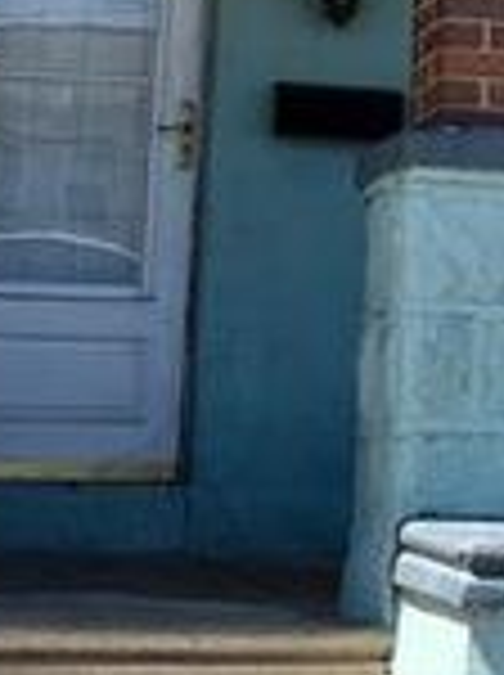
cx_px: 626
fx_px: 2258
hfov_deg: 12.4
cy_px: -79
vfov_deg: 16.5
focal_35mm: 116
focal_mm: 5.7
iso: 50
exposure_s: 1/3165
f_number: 1.5
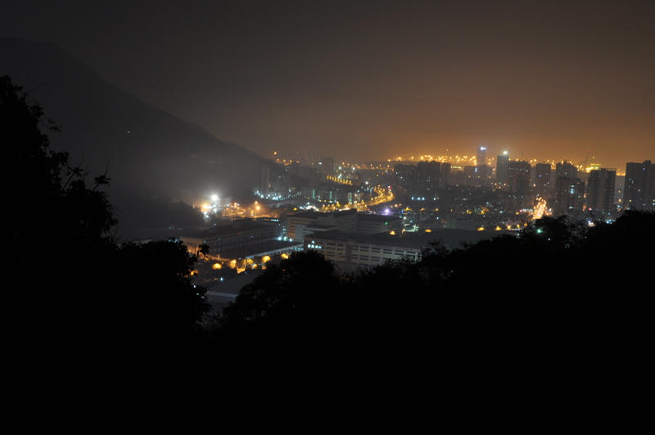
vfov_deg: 28.0
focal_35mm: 48
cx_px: 328
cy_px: 218
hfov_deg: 41.2
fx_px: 872
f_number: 10
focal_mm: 32
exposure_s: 30
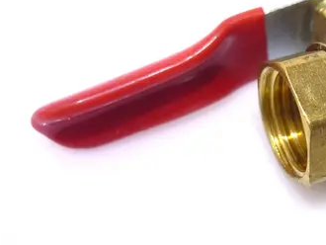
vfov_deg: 22.8
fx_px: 603
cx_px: 285
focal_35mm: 64
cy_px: 75
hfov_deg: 29.2
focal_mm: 5.5
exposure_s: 1/80
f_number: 2.8
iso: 80
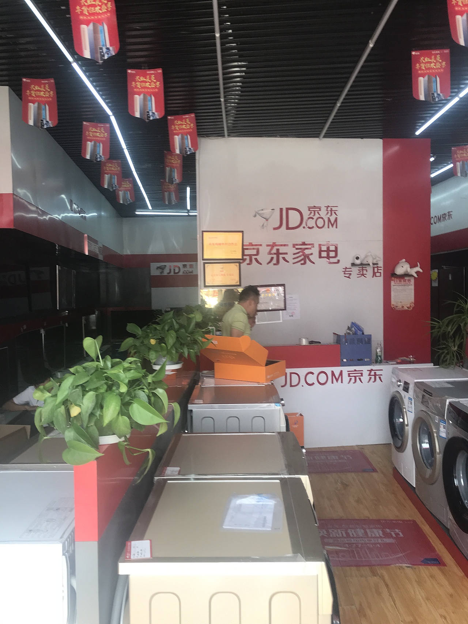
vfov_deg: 63.4
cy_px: 312
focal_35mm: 28
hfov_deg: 49.7
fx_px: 505
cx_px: 234
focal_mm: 3.99
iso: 20
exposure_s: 1/128
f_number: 1.8
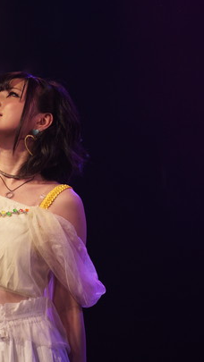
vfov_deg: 6.8
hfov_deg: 3.8
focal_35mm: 316
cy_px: 181
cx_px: -65
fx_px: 3037
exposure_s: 1/320
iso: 400
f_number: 4
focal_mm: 200
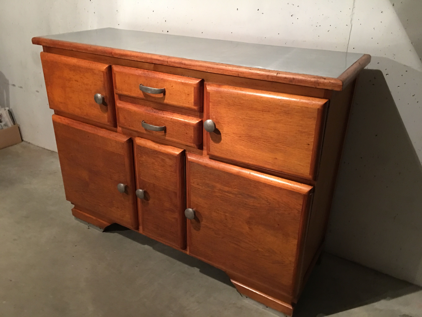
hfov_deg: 61.7
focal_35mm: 29
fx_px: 354
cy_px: 158
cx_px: 211
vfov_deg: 48.2
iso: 160
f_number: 2.2
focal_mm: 4.15
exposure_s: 1/8
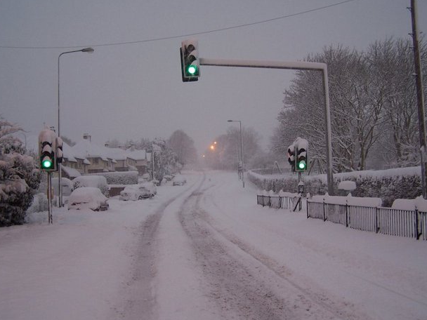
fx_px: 493
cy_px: 164
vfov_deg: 36.0
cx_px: 216
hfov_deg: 46.8
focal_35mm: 40
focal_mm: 6.3
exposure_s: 1/30
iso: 80
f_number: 2.8
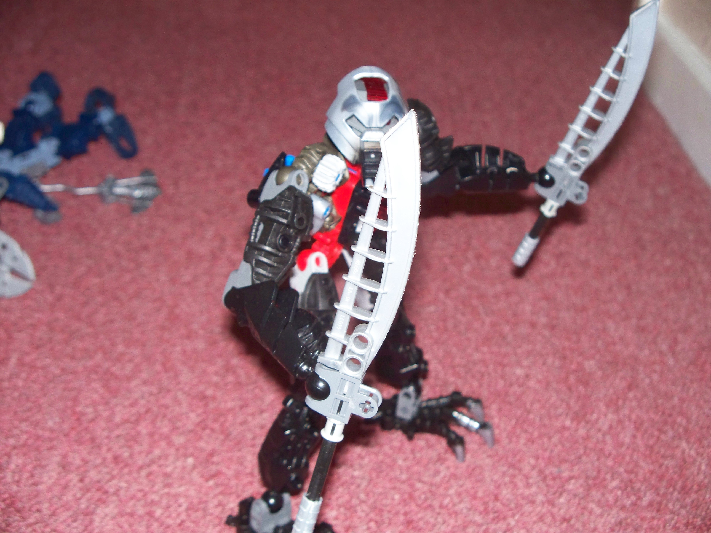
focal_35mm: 61
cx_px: 356
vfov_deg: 24.0
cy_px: 266
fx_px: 1253
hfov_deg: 31.7
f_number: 3.1
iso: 200
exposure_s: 1/40
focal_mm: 12.89
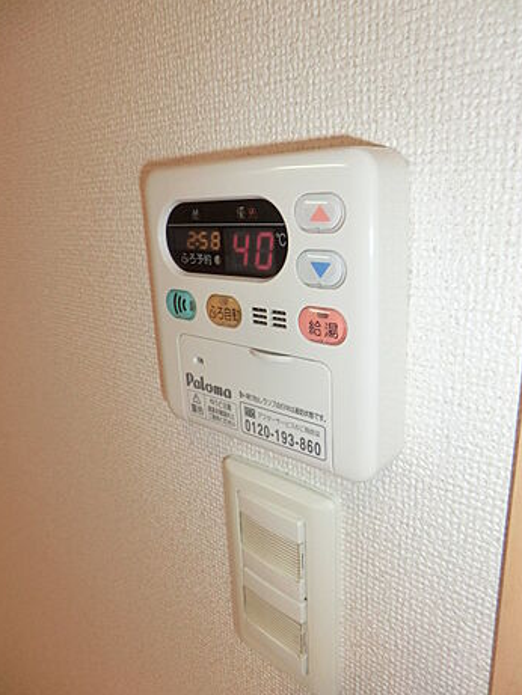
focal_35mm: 25
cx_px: 266
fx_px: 502
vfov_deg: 69.4
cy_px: 335
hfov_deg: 54.9
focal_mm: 4.3
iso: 200
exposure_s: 1/60
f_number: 3.2
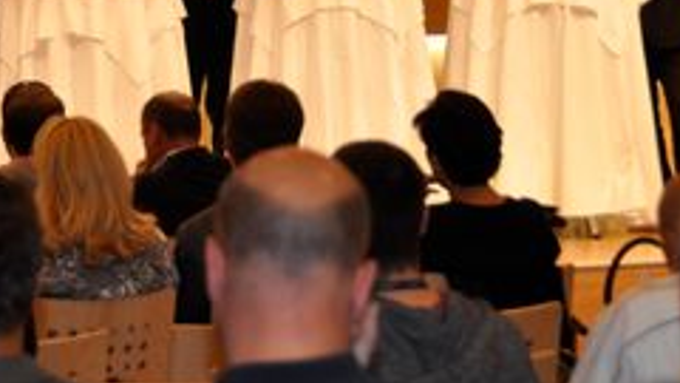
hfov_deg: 11.6
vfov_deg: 6.6
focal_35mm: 184
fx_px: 3320
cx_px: 76
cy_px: -11
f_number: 4.8
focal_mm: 55
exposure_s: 1/60
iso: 720
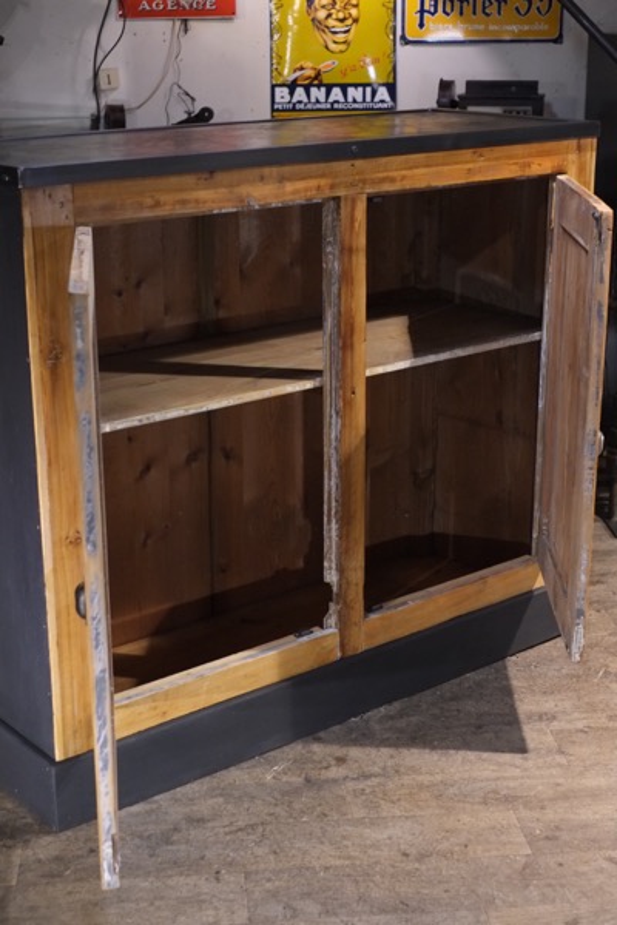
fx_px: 1362
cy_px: 462
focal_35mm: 53
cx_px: 308
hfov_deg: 25.5
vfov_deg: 37.5
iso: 3200
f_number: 3.6
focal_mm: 35
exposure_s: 1/125
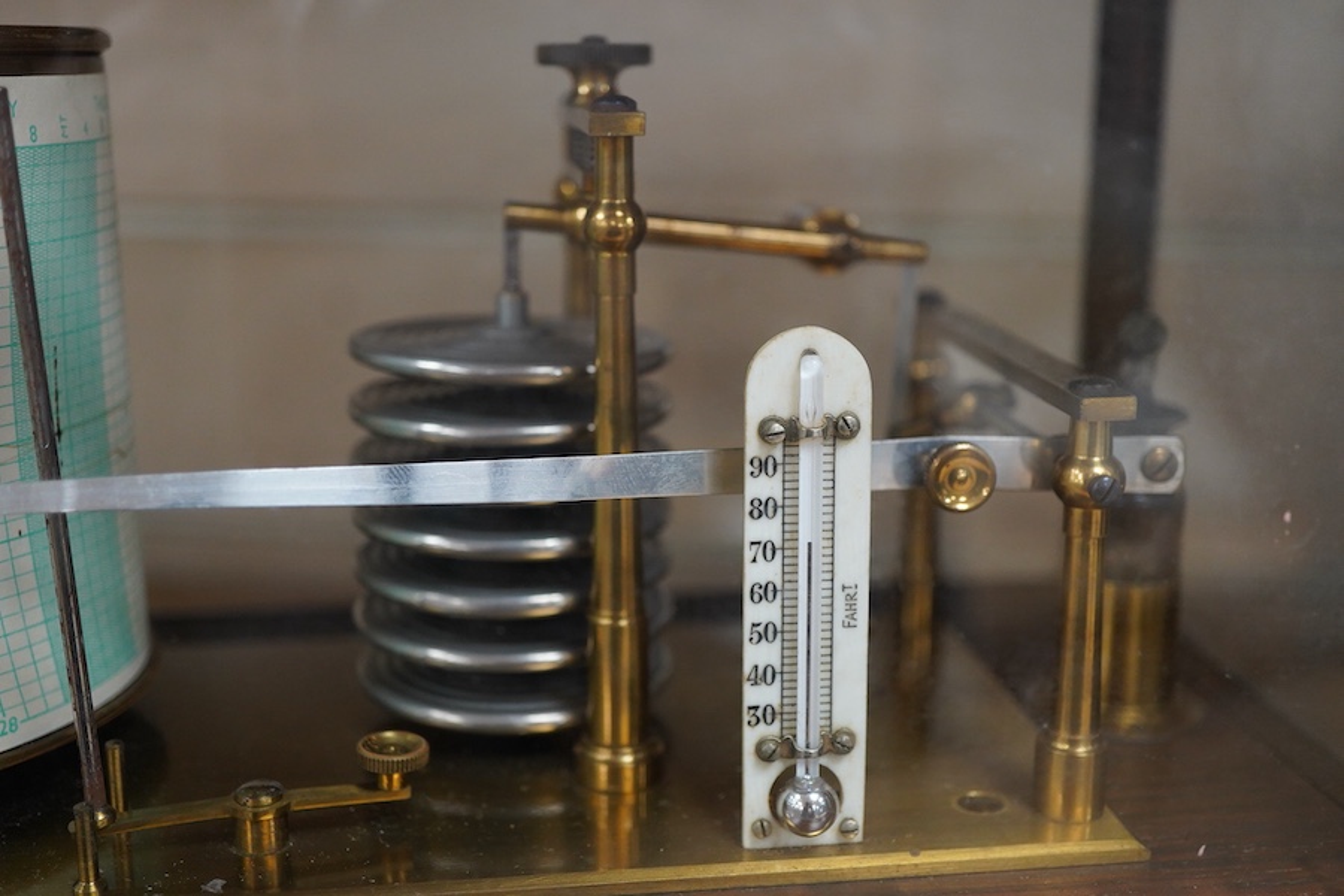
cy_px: 448
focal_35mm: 45
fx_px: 1680
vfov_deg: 29.9
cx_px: 672
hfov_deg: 43.6
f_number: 3.5
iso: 1250
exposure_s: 1/125
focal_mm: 30
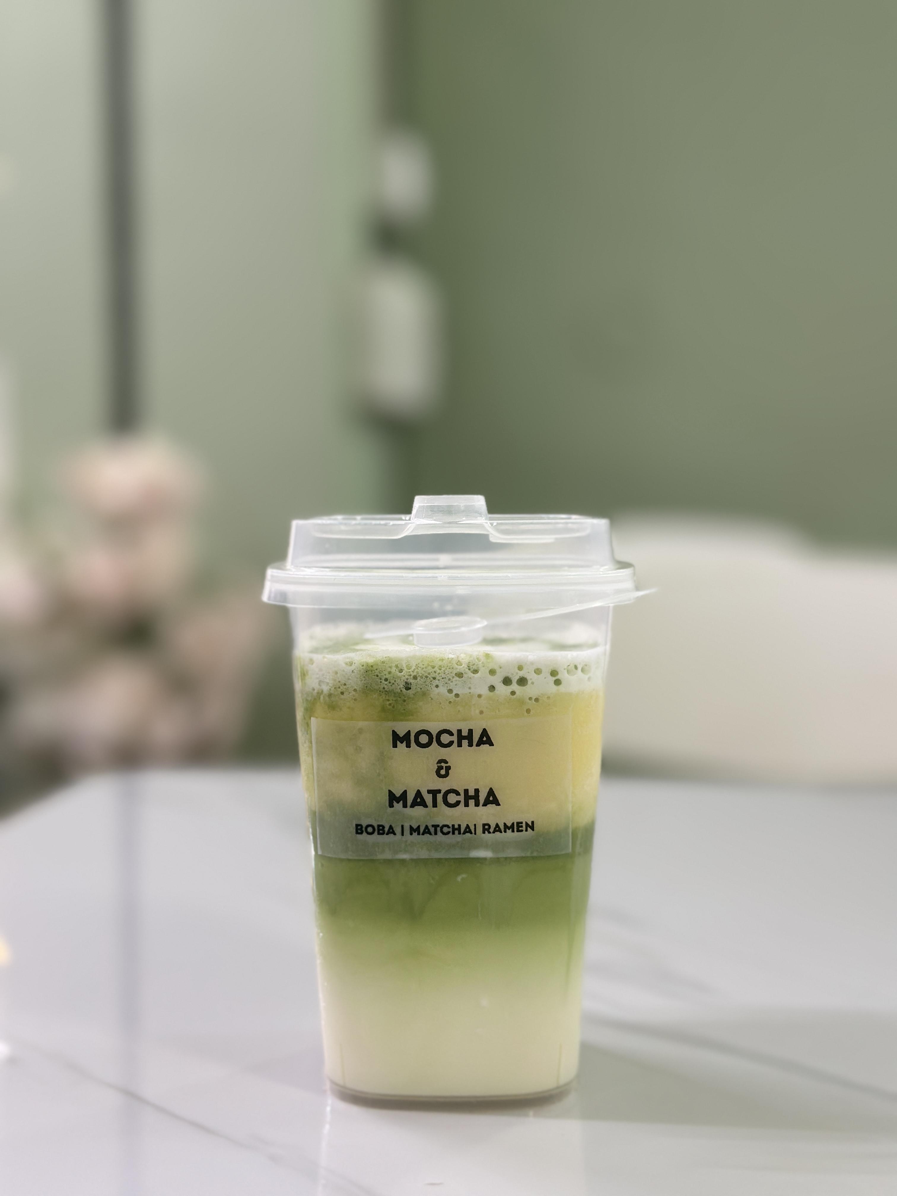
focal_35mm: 48
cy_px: 598
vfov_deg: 39.7
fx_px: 1658
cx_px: 448
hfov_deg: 30.3
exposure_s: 1/100
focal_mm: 6.86
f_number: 1.78
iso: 160
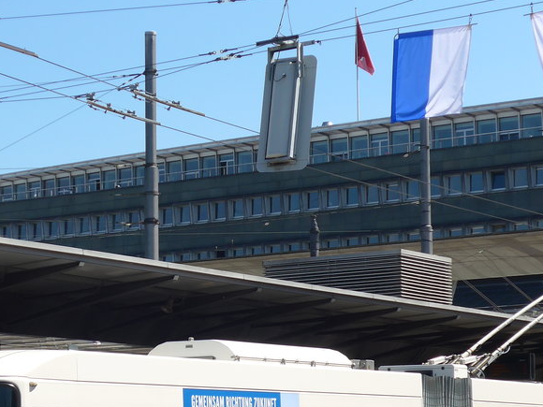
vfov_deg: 12.1
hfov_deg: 16.1
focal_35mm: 122
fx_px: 1914
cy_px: 299
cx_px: 198
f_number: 3.5
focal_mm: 12
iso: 80
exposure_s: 1/800
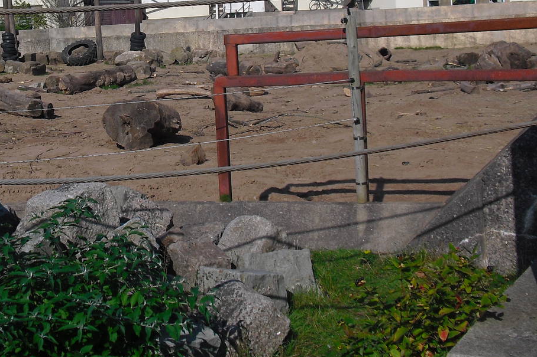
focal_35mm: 66
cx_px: 112
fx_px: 984
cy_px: 24
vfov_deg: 20.1
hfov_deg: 29.8
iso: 64
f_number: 7.8
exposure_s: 1/320
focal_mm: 6.3
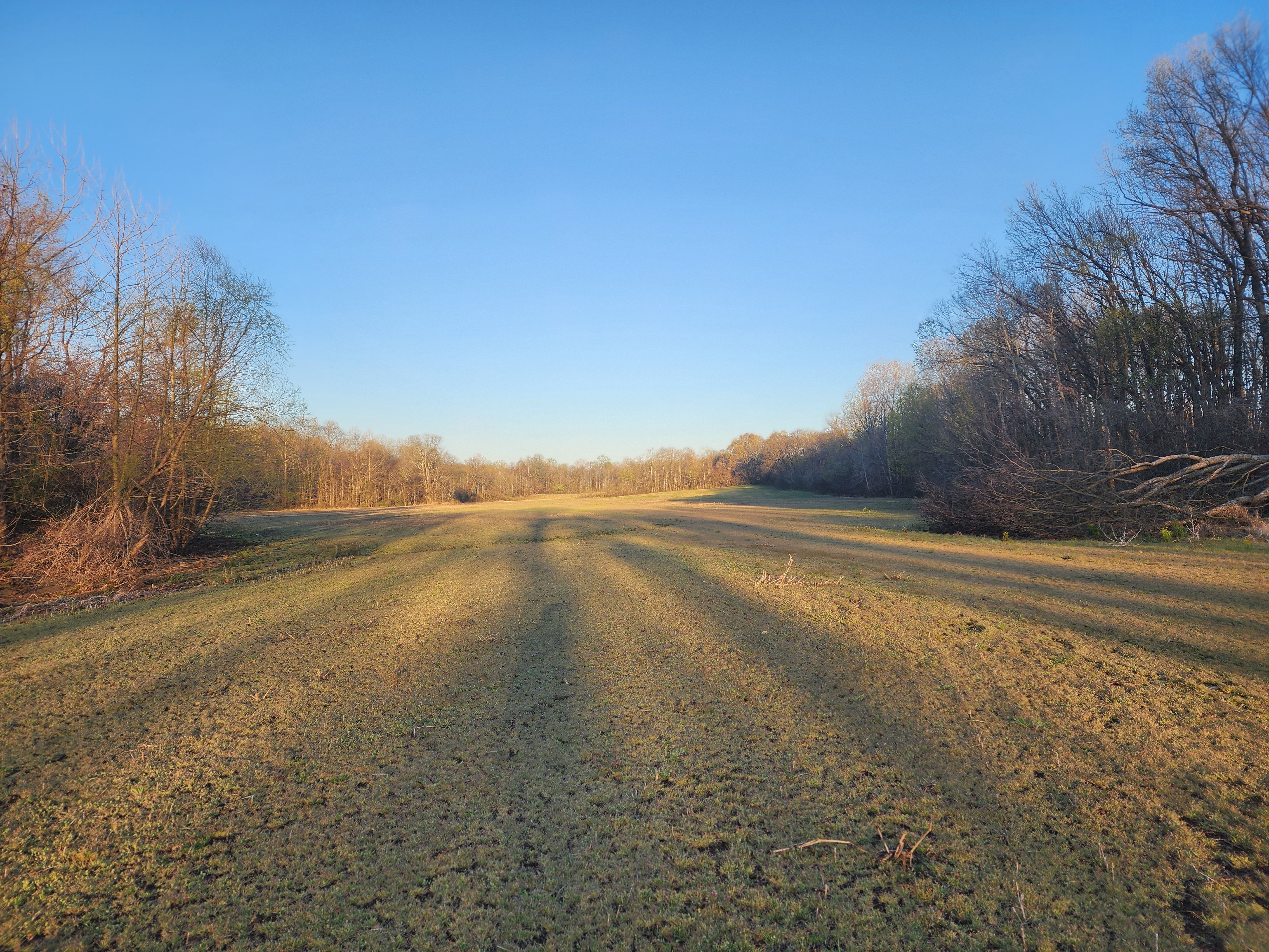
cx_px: 634
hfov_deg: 73.9
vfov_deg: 58.9
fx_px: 843
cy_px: 476
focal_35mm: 23
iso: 12
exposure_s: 1/367
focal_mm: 6.4
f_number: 1.8
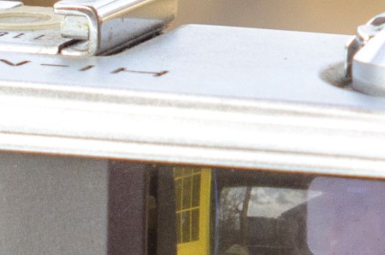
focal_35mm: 500
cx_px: -149
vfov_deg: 2.7
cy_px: 547
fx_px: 5336
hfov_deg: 4.1
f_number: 1.8
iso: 320
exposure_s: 1/250
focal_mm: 50
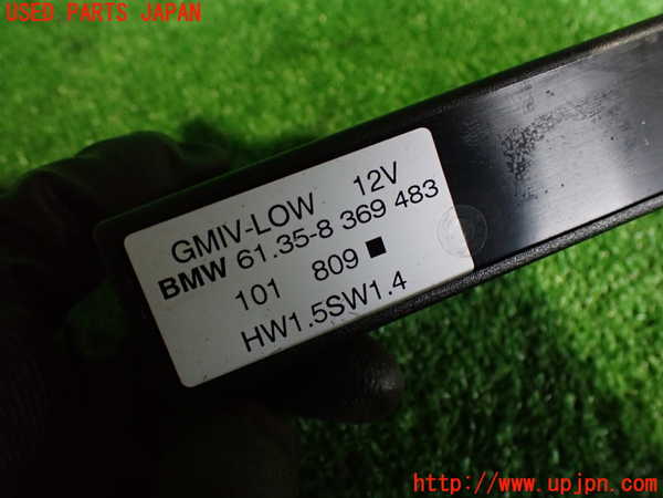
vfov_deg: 46.8
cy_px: 249
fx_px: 575
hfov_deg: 60.0
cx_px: 332
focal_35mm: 30
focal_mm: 5.4
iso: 800
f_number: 2.3
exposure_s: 1/50
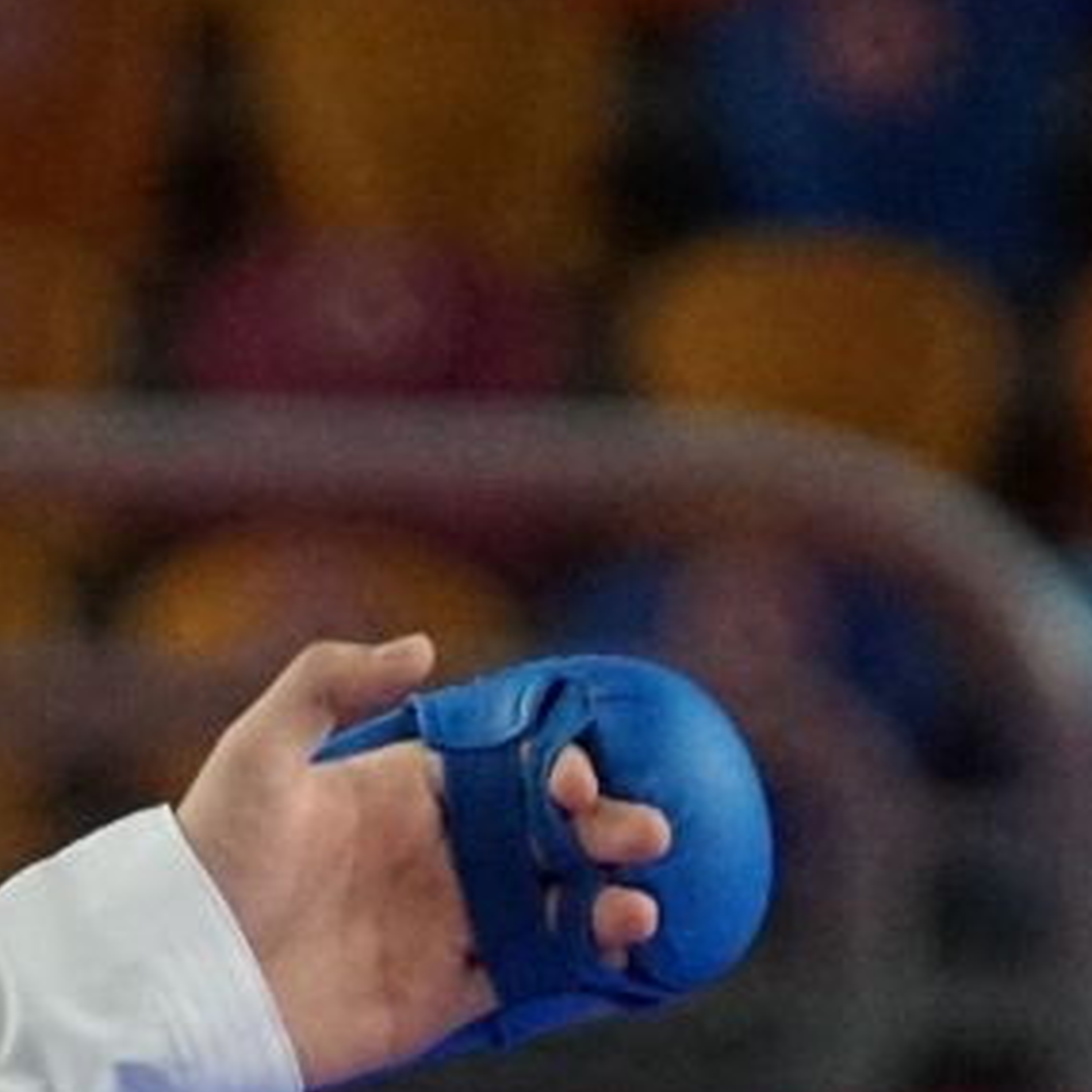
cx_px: -582
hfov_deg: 1.6
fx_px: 38820
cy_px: 1789
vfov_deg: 1.6
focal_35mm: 1088
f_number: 2.8
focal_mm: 135
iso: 3200
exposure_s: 1/2000
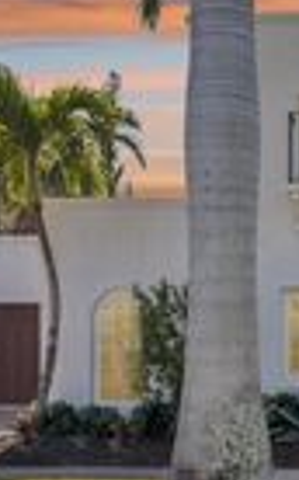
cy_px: 197
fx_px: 771
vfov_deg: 34.5
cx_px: 407
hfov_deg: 19.9
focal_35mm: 59
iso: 400
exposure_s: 1/1250
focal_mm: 16
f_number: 8
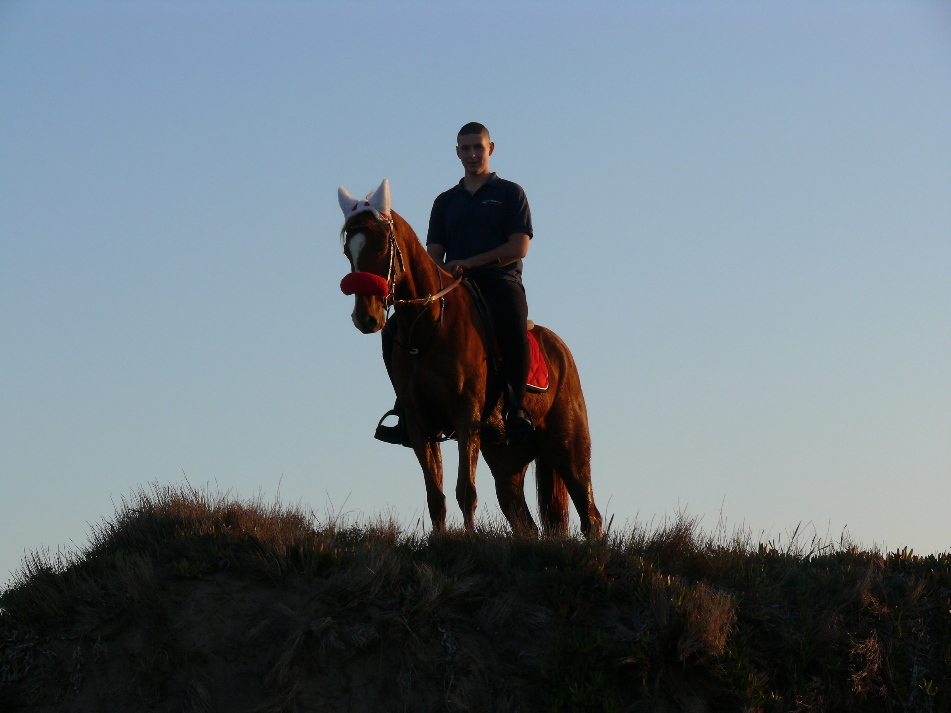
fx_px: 4093
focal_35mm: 149
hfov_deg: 13.3
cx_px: 476
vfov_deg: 10.0
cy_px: 356
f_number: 5.6
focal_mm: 31.5
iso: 100
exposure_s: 1/250
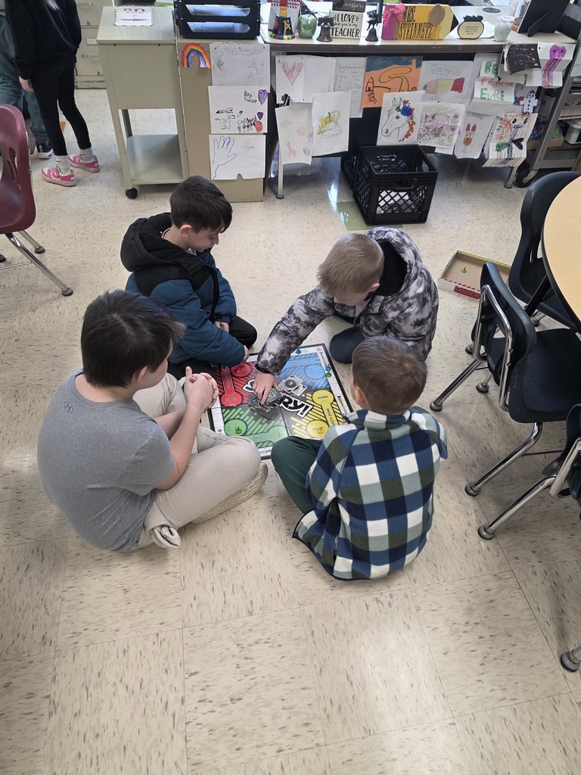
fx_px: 515
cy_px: 388
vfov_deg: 73.9
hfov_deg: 58.9
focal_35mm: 23
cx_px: 290
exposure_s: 1/120
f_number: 1.7
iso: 200
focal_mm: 6.3
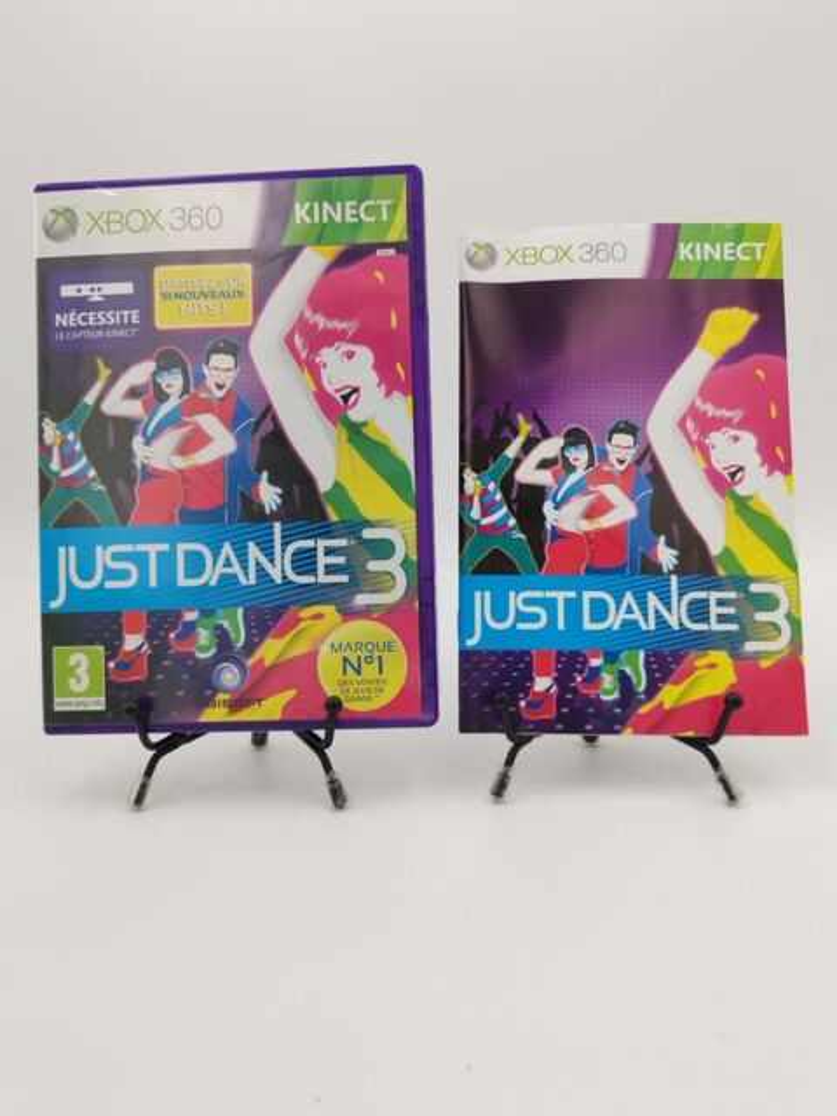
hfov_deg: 51.4
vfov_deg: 65.3
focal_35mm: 27
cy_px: 558
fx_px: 870
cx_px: 418
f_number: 2.4
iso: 640
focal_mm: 6.12
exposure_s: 1/100
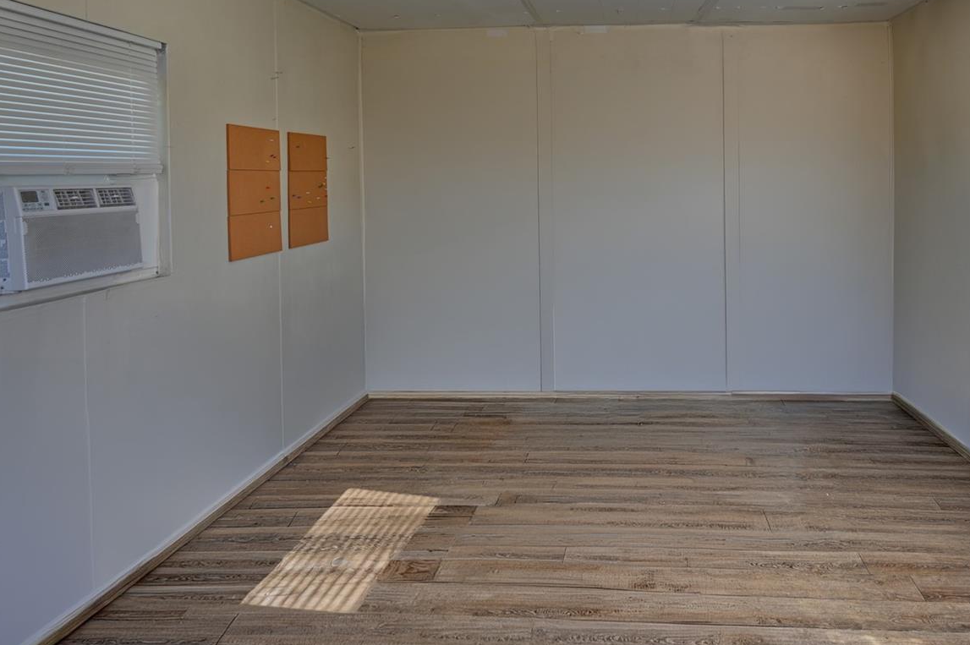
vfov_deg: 49.8
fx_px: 673
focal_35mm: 25
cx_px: 617
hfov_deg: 70.2
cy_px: 189
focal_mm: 14
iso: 100
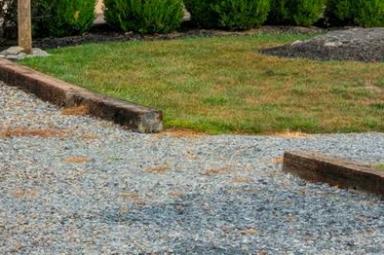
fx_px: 2163
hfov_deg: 10.0
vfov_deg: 6.6
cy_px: -194
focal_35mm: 203
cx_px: 402
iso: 100
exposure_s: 1/20
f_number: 11
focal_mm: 39
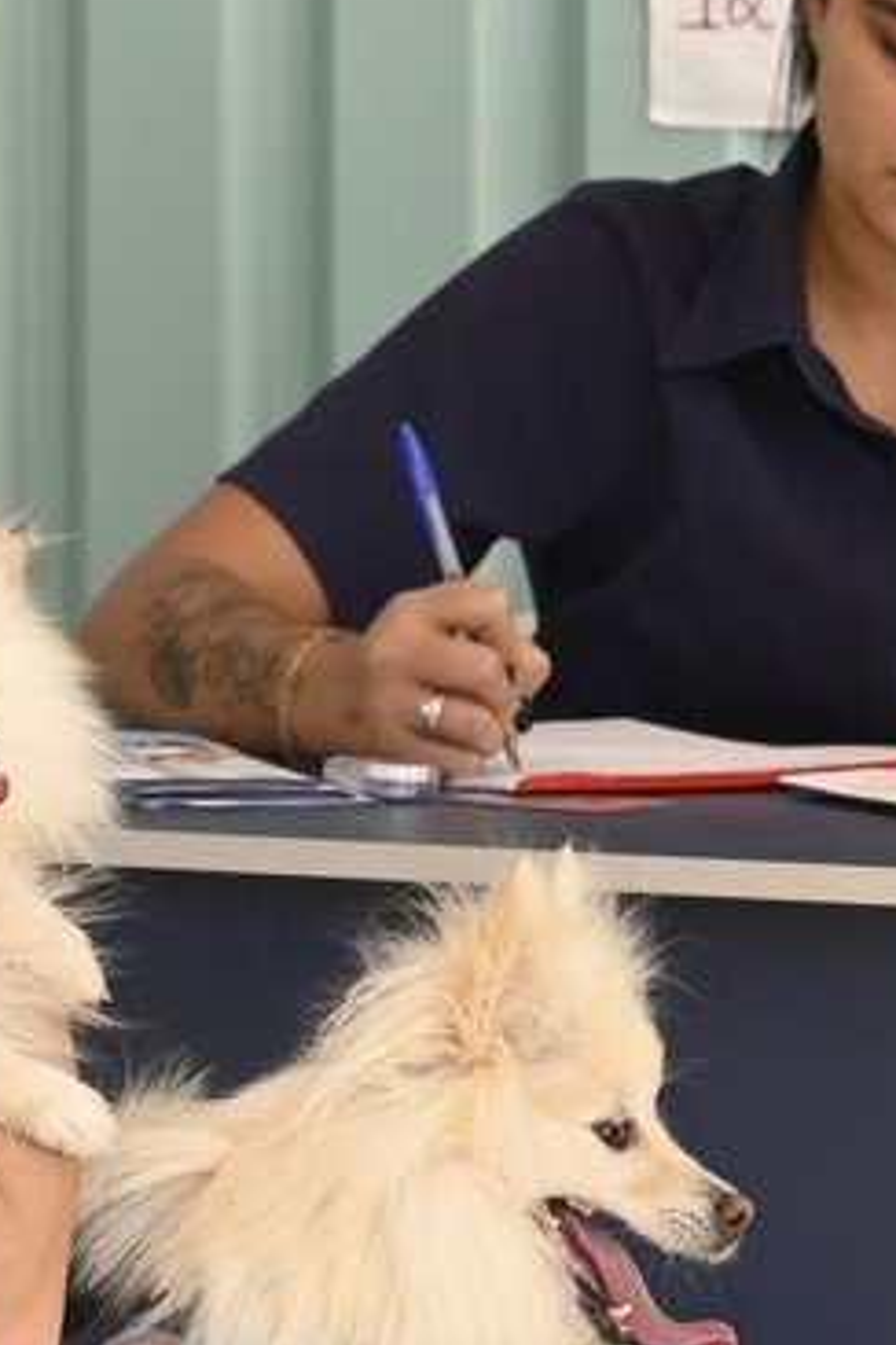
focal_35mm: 242
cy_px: 555
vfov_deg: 8.5
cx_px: 48
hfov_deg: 5.7
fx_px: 9034
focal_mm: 112
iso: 2000
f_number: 11
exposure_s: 1/200
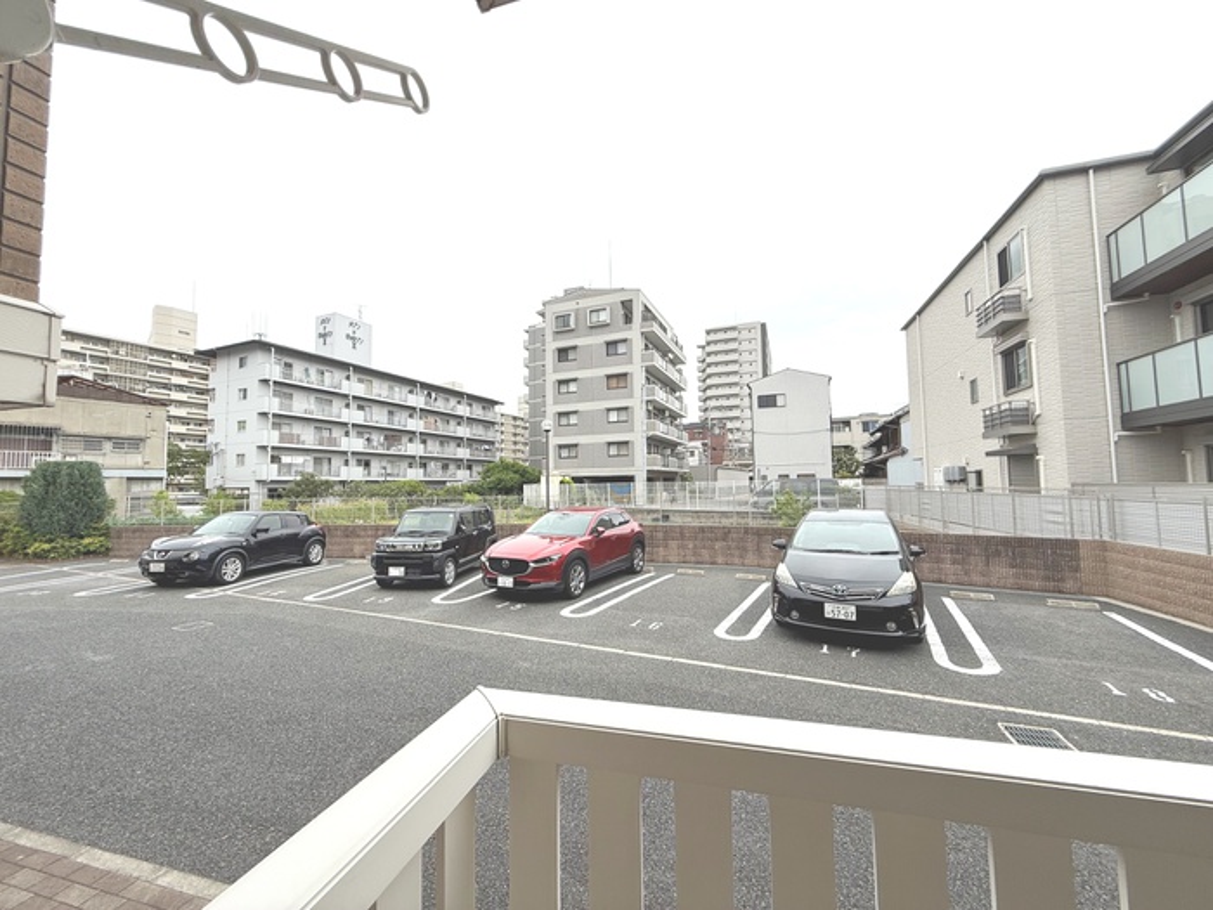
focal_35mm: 14
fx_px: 491
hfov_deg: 102.1
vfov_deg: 85.7
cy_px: 455
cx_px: 606
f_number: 2.2
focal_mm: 2.22
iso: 50
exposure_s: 1/1087
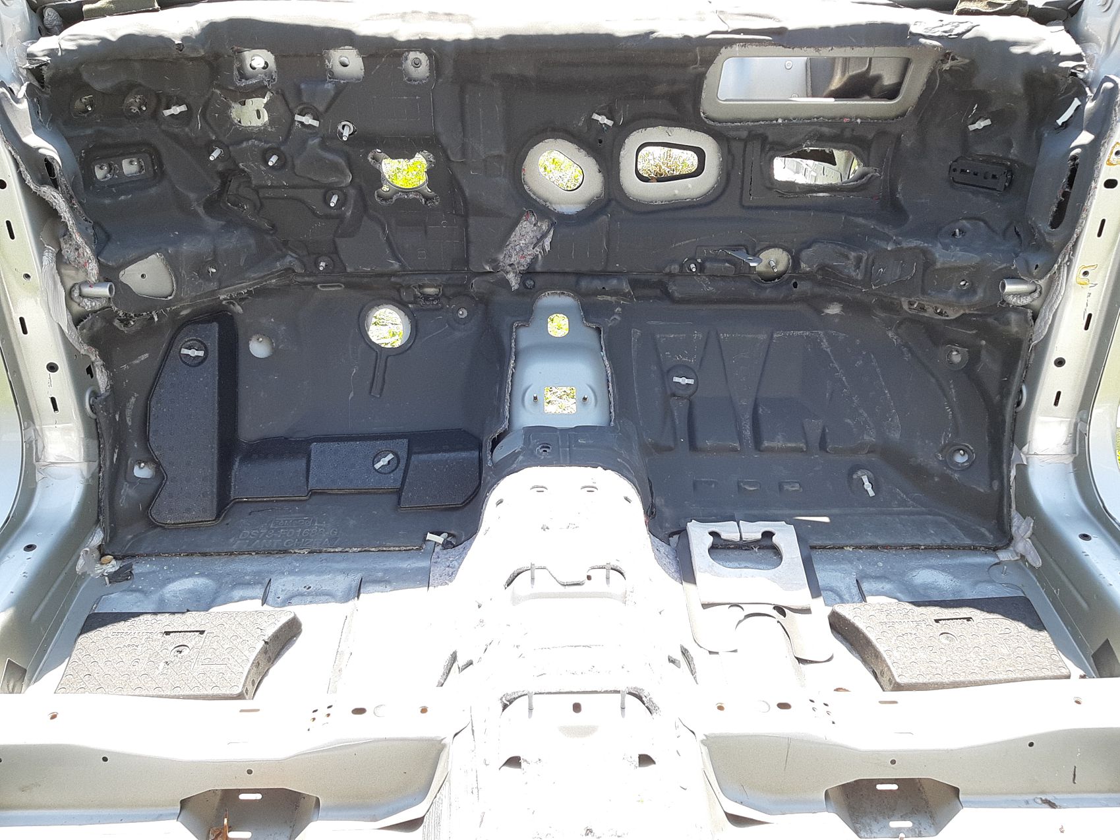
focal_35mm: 27
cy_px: 420
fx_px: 874
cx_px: 560
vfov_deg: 51.3
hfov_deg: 65.3
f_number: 1.7
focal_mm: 3.93
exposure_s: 1/460
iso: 40
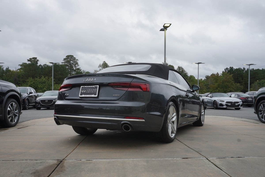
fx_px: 221
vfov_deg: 43.6
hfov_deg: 61.9
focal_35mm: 30
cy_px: 88
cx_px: 132
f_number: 13
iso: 160
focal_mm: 20
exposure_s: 1/80
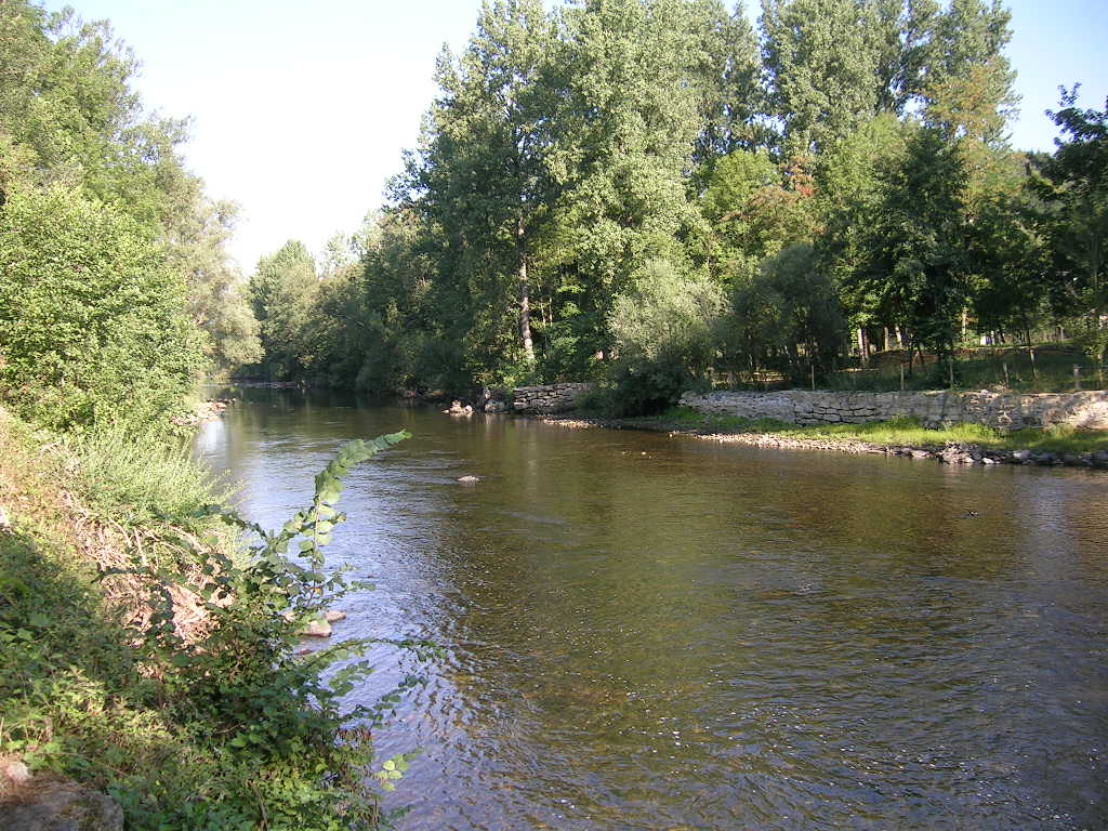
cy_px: 416
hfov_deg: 52.6
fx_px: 1120
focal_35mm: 35
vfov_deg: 40.7
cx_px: 554
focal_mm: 5.4
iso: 50
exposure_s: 1/264
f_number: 2.8
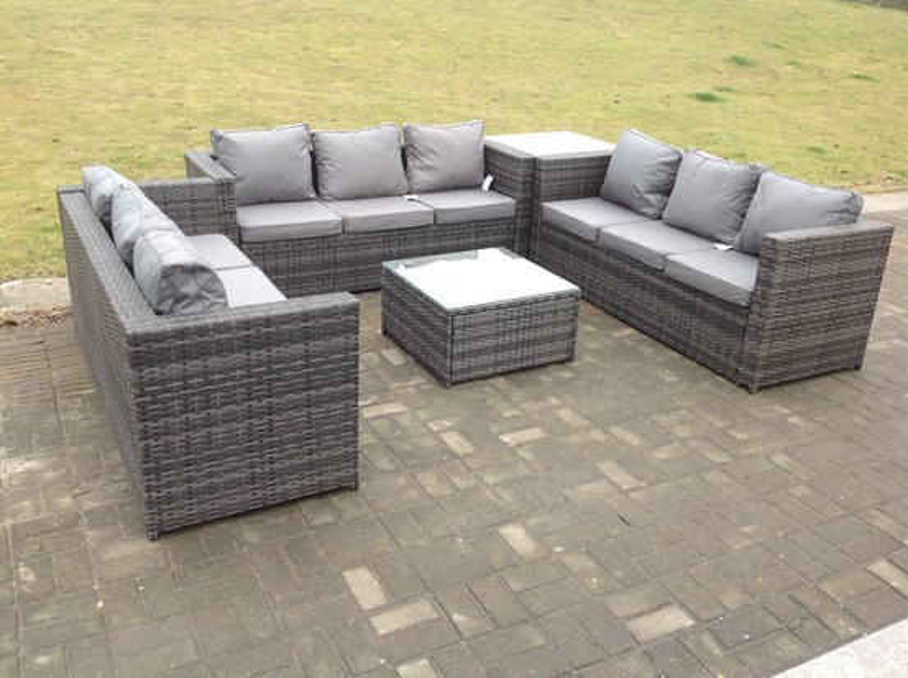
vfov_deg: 40.6
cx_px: 454
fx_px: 917
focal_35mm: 35
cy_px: 339
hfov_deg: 52.7
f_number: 2.4
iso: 50
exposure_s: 1/170
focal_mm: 4.28
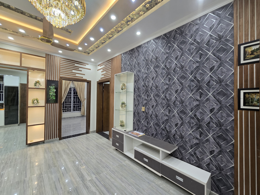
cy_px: 98
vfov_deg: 89.9
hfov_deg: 106.2
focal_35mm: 13
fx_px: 98
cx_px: 130
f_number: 2.2
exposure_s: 1/50
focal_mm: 2.2
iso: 125
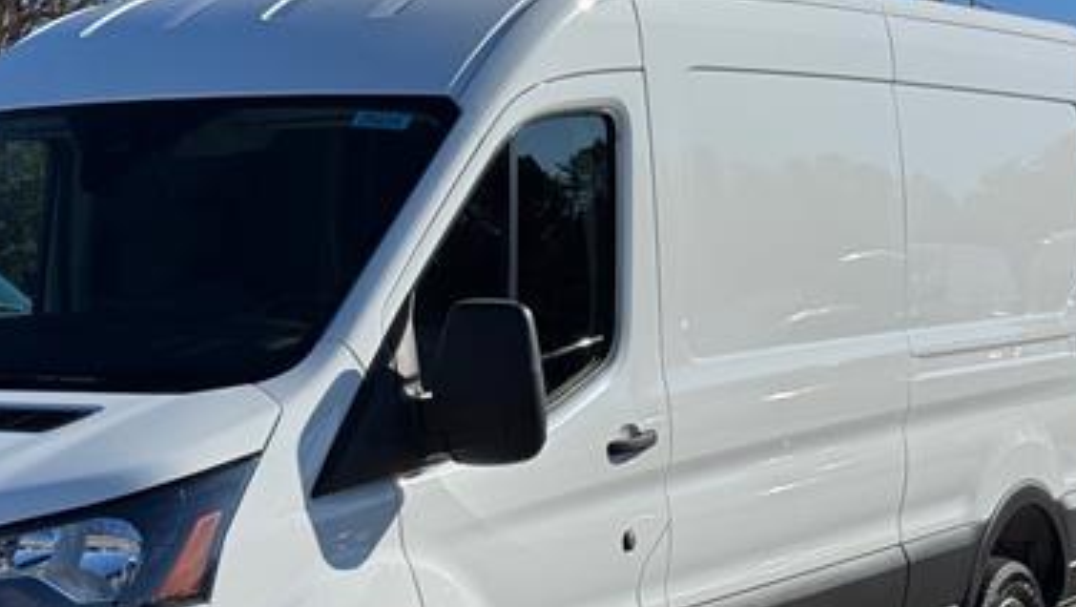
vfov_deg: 13.6
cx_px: 335
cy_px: 450
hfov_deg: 23.8
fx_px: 2541
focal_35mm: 89
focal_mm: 6.76
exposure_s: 1/7092
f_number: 1.78
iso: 64
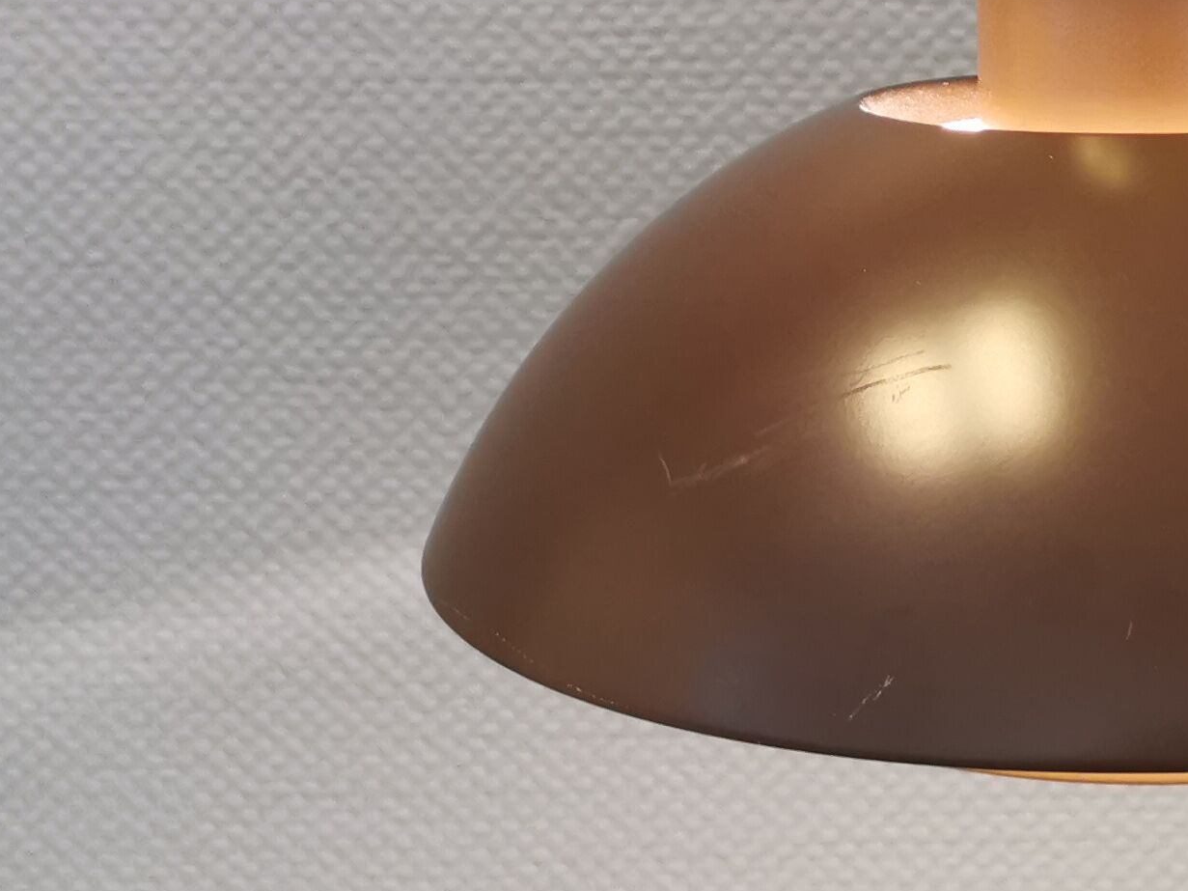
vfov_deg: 18.2
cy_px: 133
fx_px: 2745
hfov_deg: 23.6
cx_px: 1137
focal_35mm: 80
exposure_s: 1/60
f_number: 1.6
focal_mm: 5.56
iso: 200
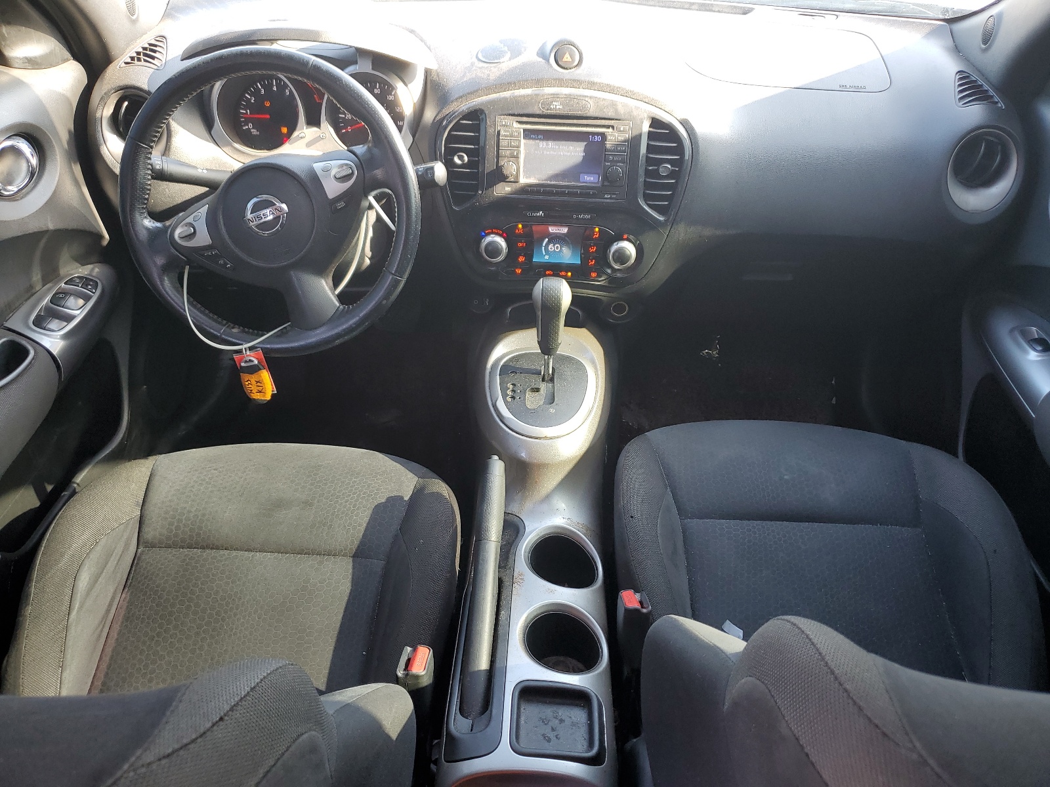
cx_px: 525
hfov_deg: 67.3
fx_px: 789
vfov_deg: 53.1
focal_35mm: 26
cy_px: 394
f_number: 1.5
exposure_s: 1/60.2
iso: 51
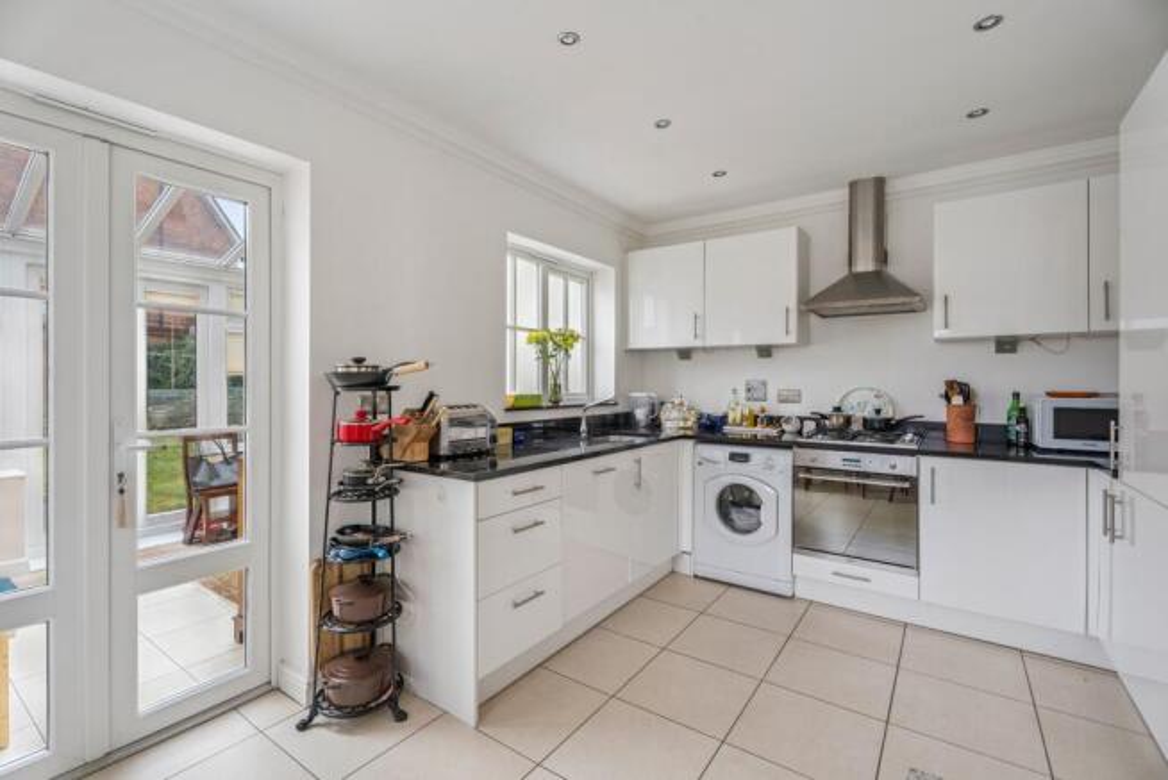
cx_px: 584
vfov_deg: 73.8
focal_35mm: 16
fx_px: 519
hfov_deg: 96.7
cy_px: 390
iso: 100
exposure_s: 1/3.33
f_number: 8
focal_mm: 16
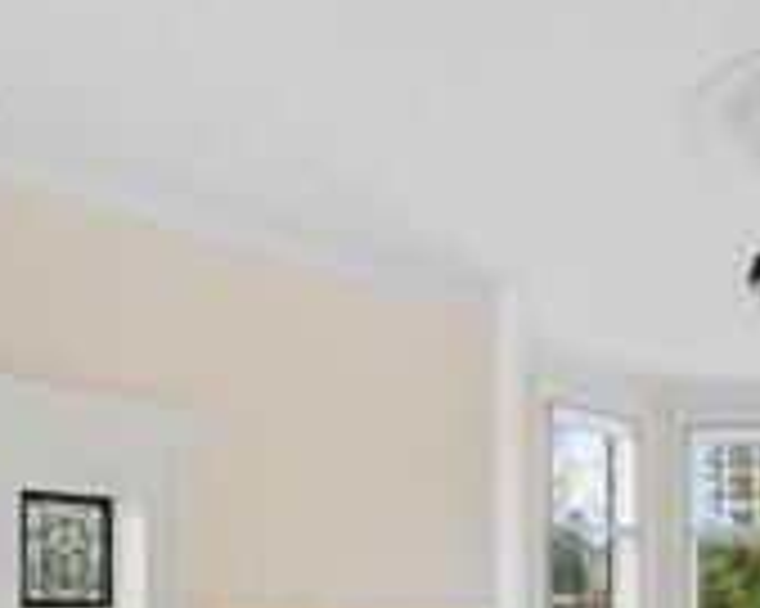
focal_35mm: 37
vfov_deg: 34.9
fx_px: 832
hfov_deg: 45.5
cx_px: 652
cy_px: 655
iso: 640
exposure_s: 1/5
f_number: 8
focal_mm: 14
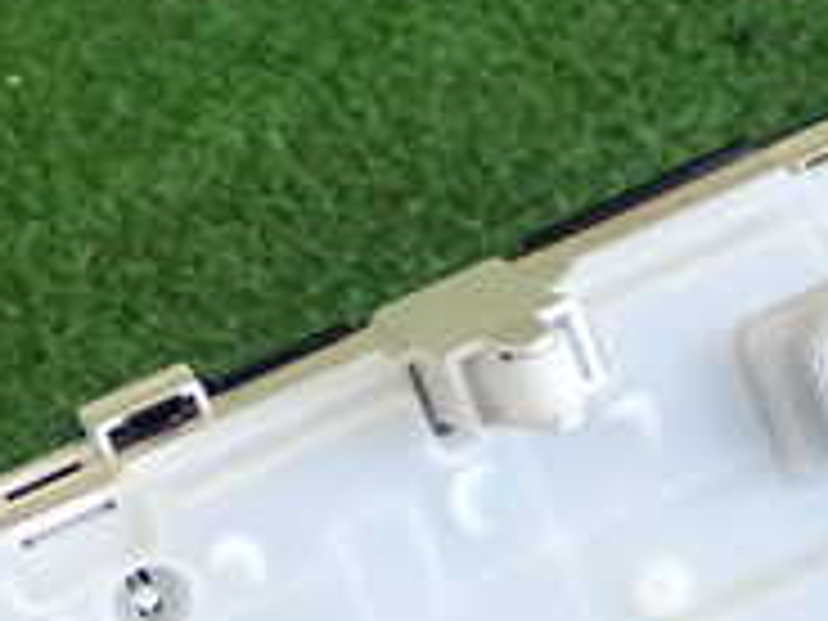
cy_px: 873
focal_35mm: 160
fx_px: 3827
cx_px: 212
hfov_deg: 12.3
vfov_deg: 9.1
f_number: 3.2
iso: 250
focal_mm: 8.99
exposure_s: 1/50
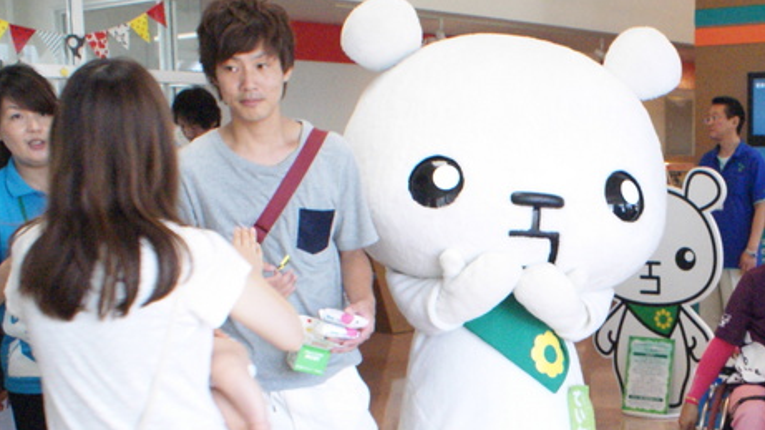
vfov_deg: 20.1
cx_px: 672
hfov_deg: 33.8
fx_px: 1196
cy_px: 357
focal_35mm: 59
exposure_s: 1/60
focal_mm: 18
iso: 1600
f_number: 8
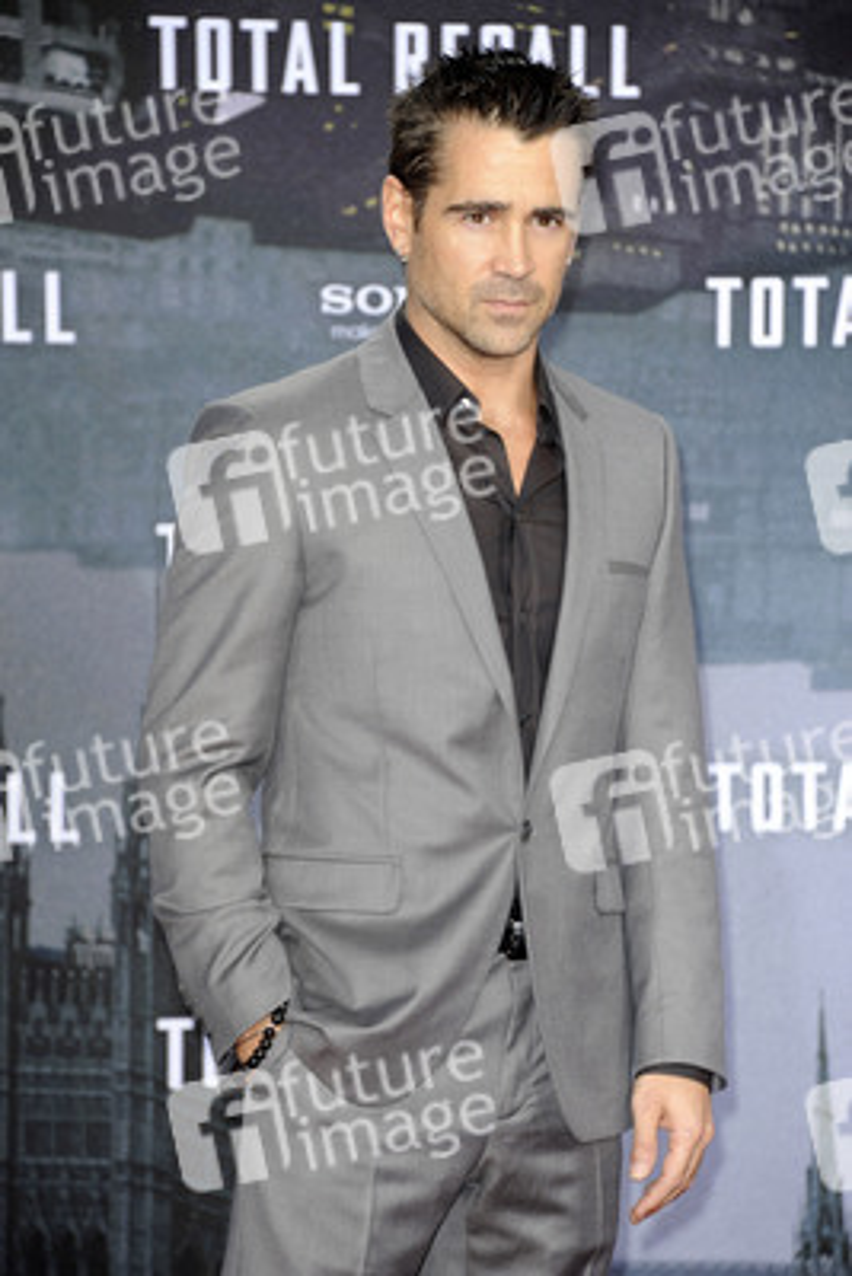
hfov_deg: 6.5
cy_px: 638
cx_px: 426
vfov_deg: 9.8
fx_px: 7448
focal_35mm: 210
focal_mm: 210
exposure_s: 1/160
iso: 800
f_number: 6.3
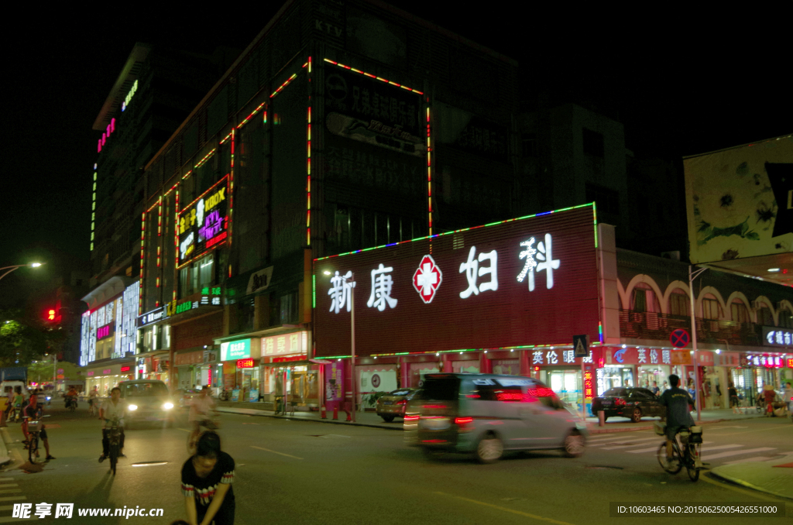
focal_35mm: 36
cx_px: 396
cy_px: 262
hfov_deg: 53.2
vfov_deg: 36.7
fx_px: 791
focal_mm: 24
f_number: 4.5
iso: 200
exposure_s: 1/13
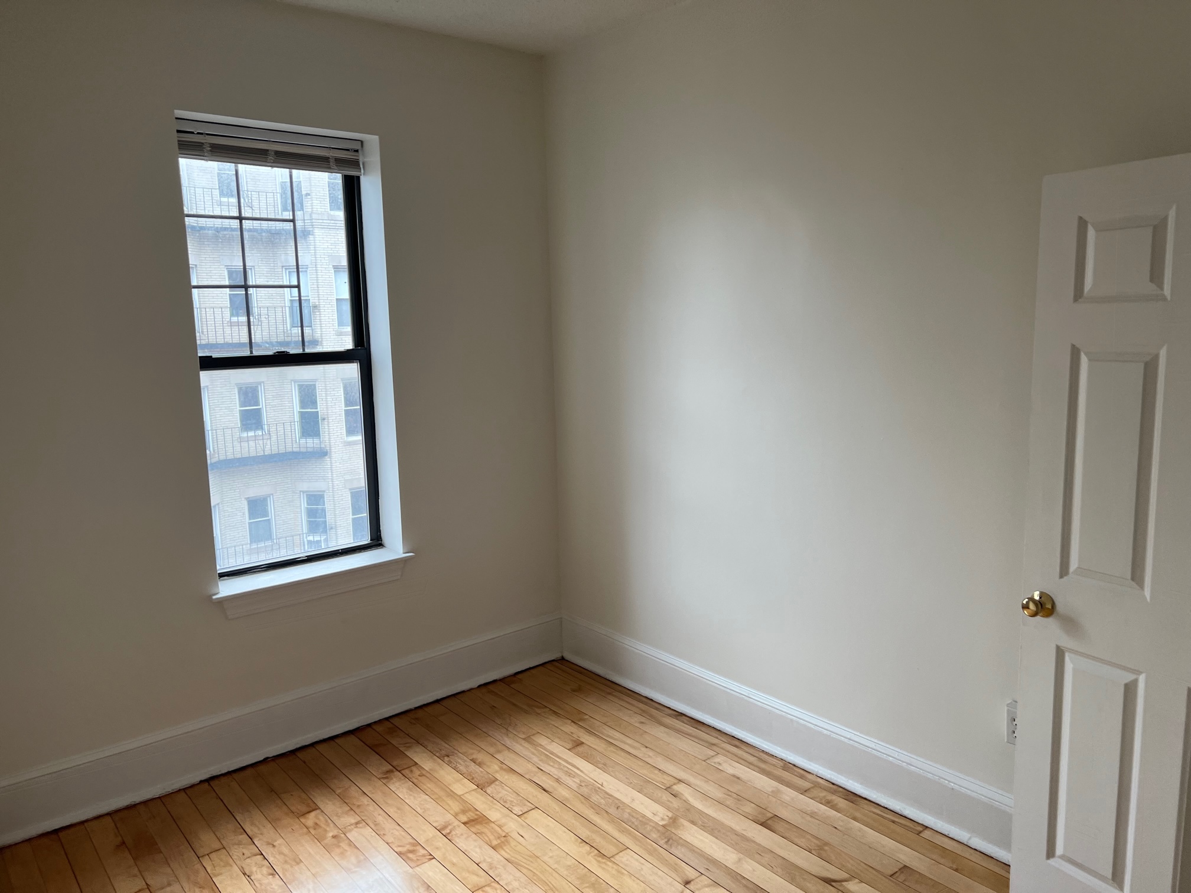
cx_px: 596
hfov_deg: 67.3
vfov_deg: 53.1
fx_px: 895
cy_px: 446
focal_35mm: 26
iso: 50
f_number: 1.5
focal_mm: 5.7
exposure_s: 1/121
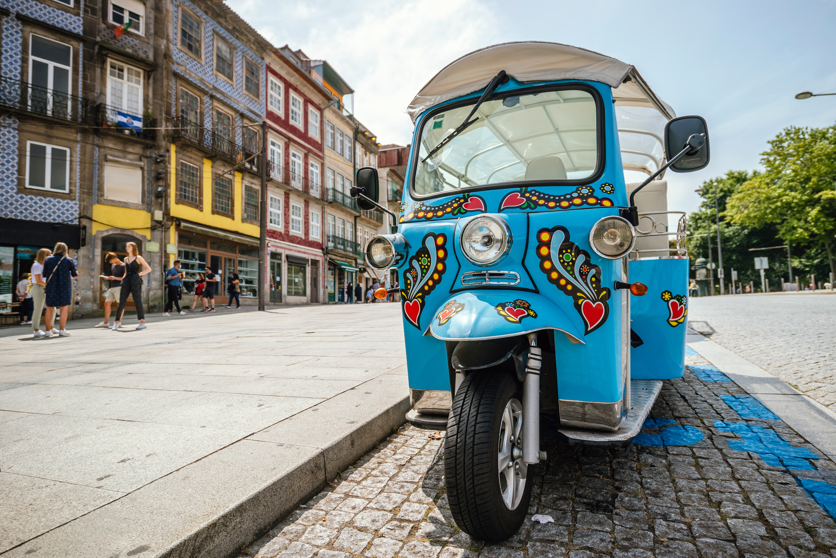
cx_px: 418
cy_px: 279
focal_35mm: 20
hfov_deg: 84.0
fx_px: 464
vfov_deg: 61.9
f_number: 4
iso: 100
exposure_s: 1/640
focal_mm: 20
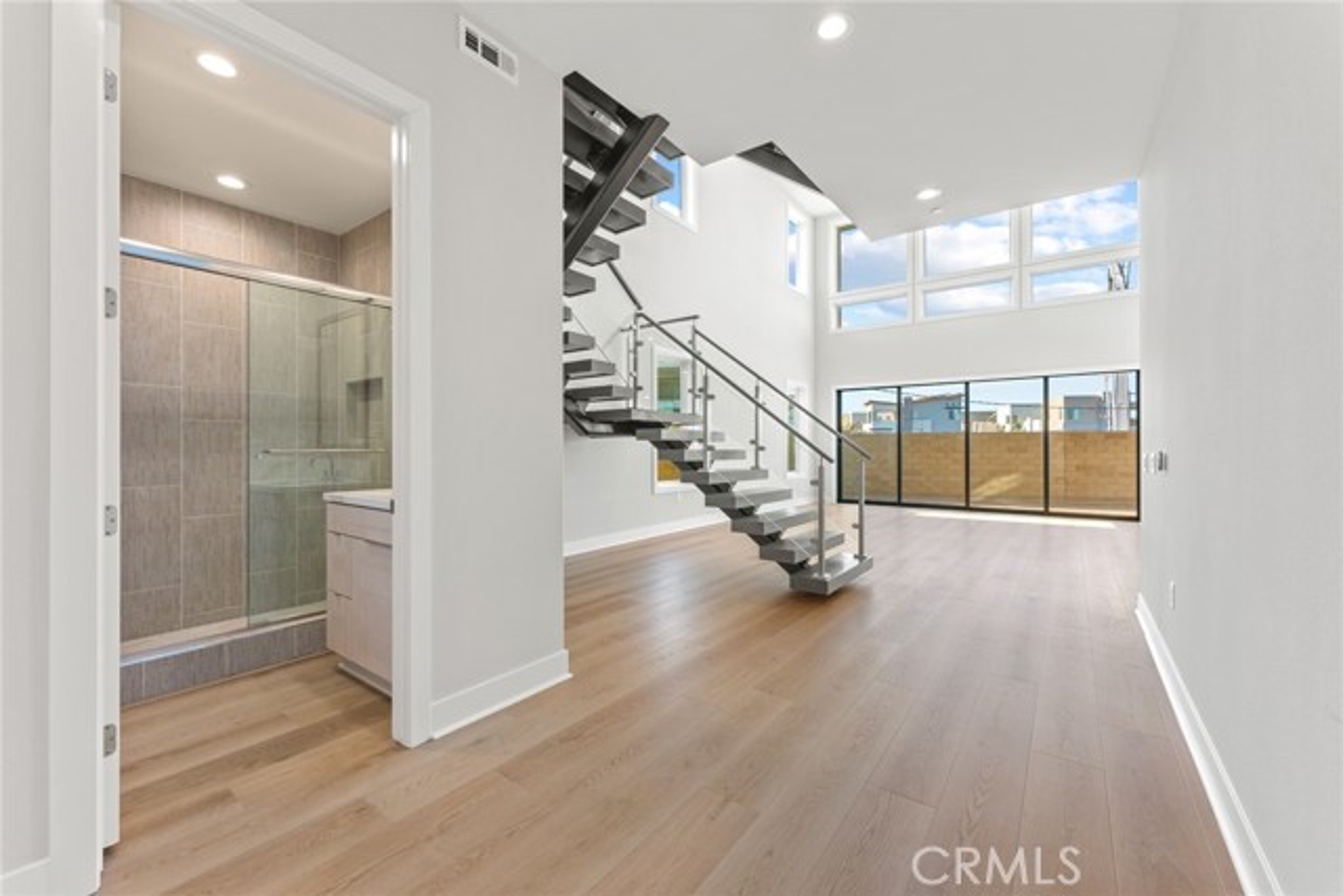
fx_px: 522
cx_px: 672
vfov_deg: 81.2
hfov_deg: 104.2
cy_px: 448
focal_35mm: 14
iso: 200
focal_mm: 14
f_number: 6.3
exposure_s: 1/20
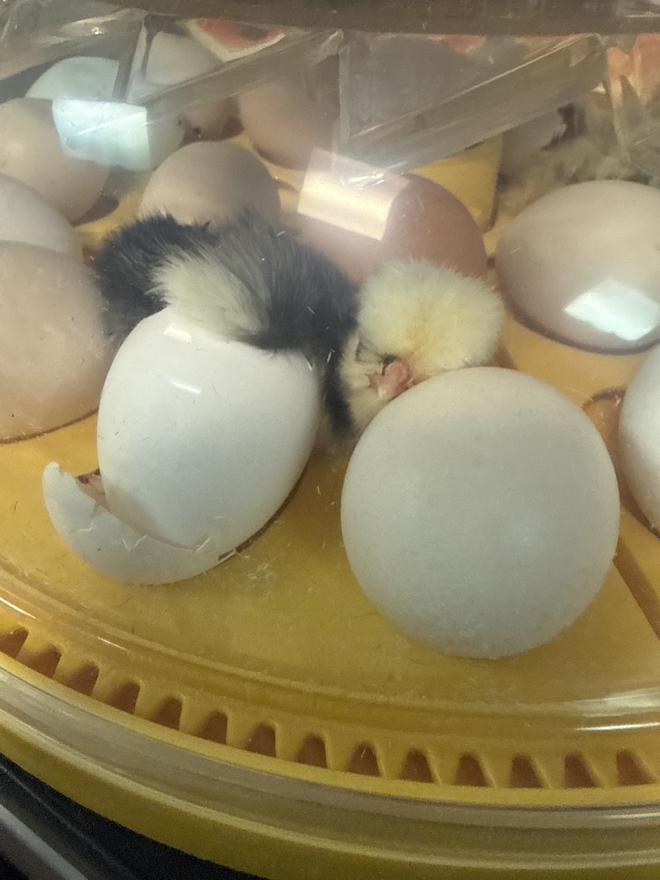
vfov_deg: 69.4
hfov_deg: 54.9
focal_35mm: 25
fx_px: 636
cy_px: 440
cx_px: 330
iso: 640
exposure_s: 1/60
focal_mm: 2.22
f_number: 2.2
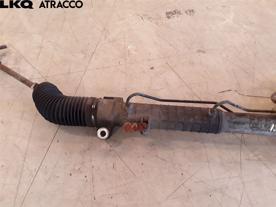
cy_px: 104
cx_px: 138
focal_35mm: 28
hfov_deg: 63.4
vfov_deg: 49.7
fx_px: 223
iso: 100
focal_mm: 2.91
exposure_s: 1/50
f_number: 1.9
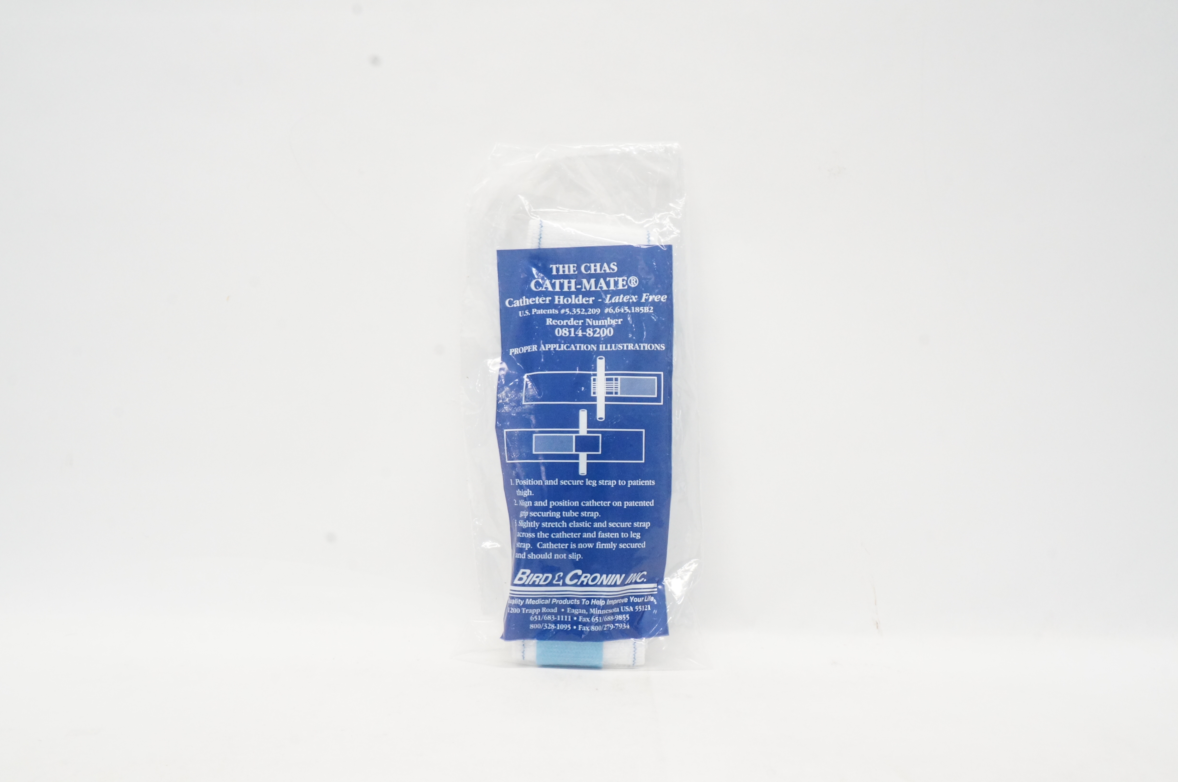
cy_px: 391
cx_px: 589
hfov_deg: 46.4
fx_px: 1373
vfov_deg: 31.8
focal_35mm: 42
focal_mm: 28
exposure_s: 1/20
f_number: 16
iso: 1600
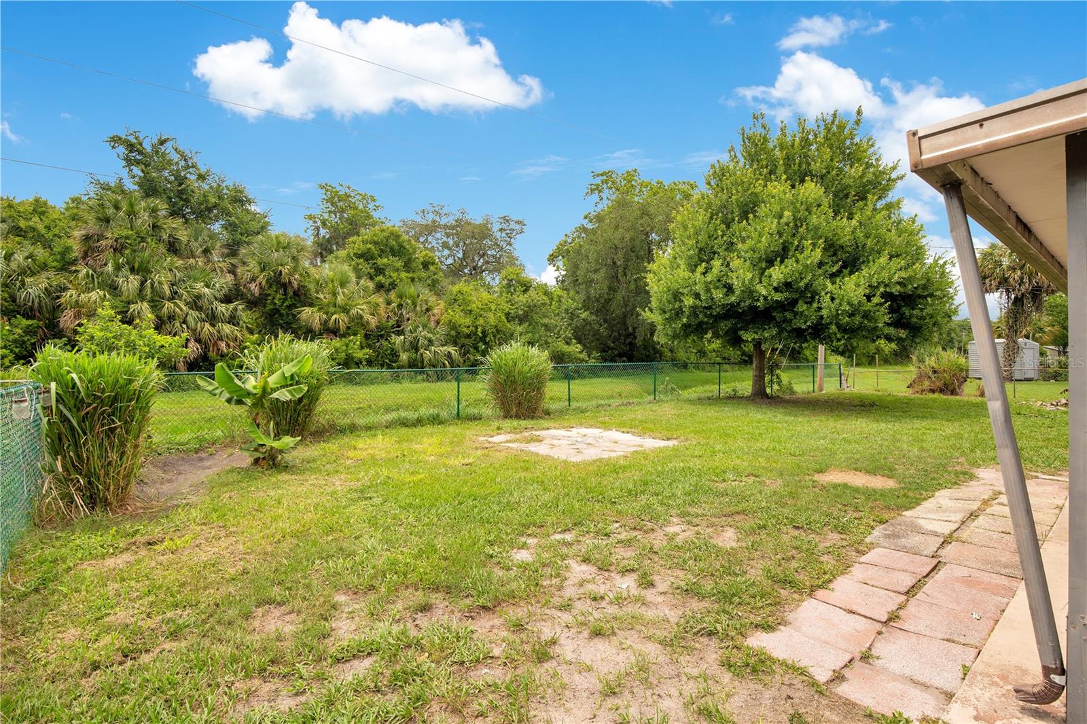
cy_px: 362
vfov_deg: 73.7
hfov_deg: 96.7
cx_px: 544
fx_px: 483
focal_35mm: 16
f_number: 8
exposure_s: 1/125
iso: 100
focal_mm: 16
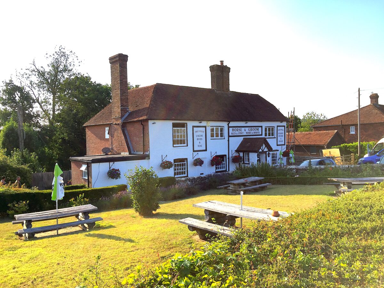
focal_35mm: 29
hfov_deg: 61.7
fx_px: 322
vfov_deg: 48.2
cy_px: 144
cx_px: 192
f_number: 2.2
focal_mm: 4.15
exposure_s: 1/824
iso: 32
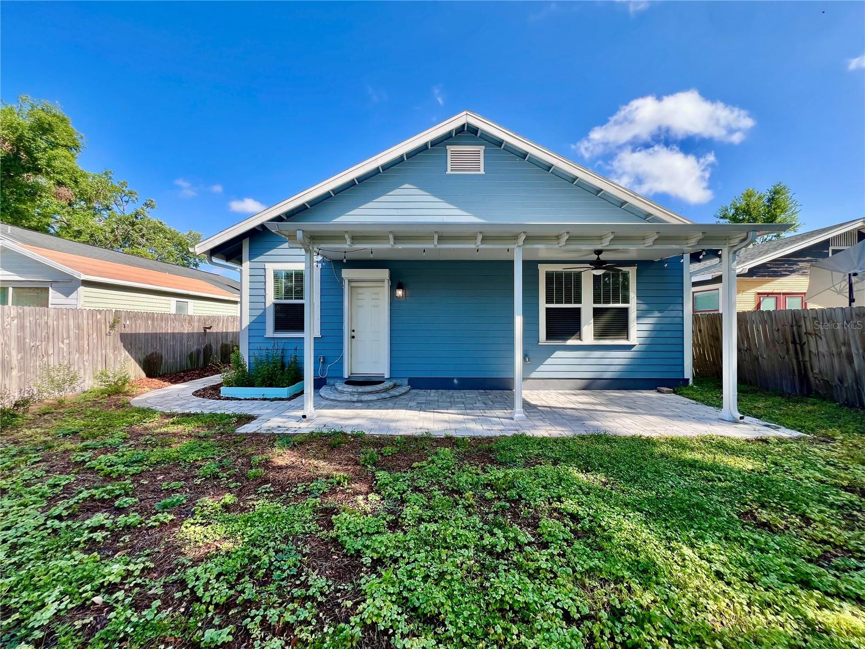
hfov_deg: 106.2
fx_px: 325
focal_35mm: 13
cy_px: 324
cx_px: 432
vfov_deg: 89.9
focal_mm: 1.57
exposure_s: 1/416
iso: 32
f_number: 1.8
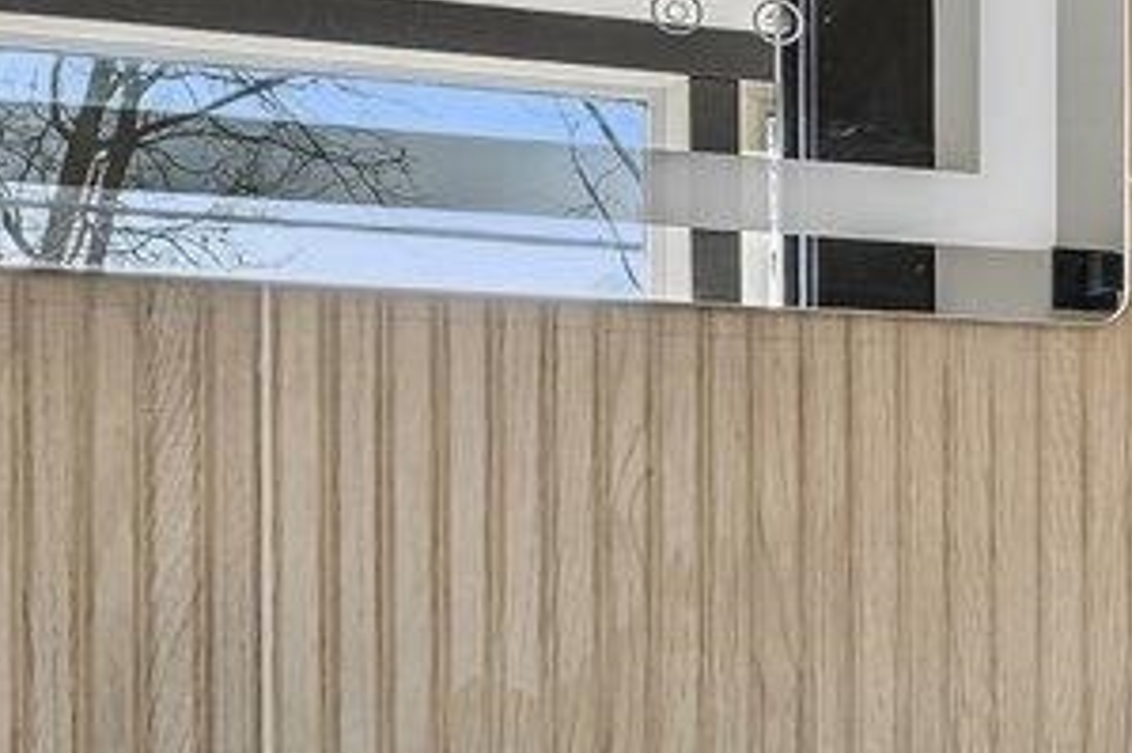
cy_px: 551
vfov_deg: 14.2
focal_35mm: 96
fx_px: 3017
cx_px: 2351
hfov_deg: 15.9
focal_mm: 14
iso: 100
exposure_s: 1/5
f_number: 10
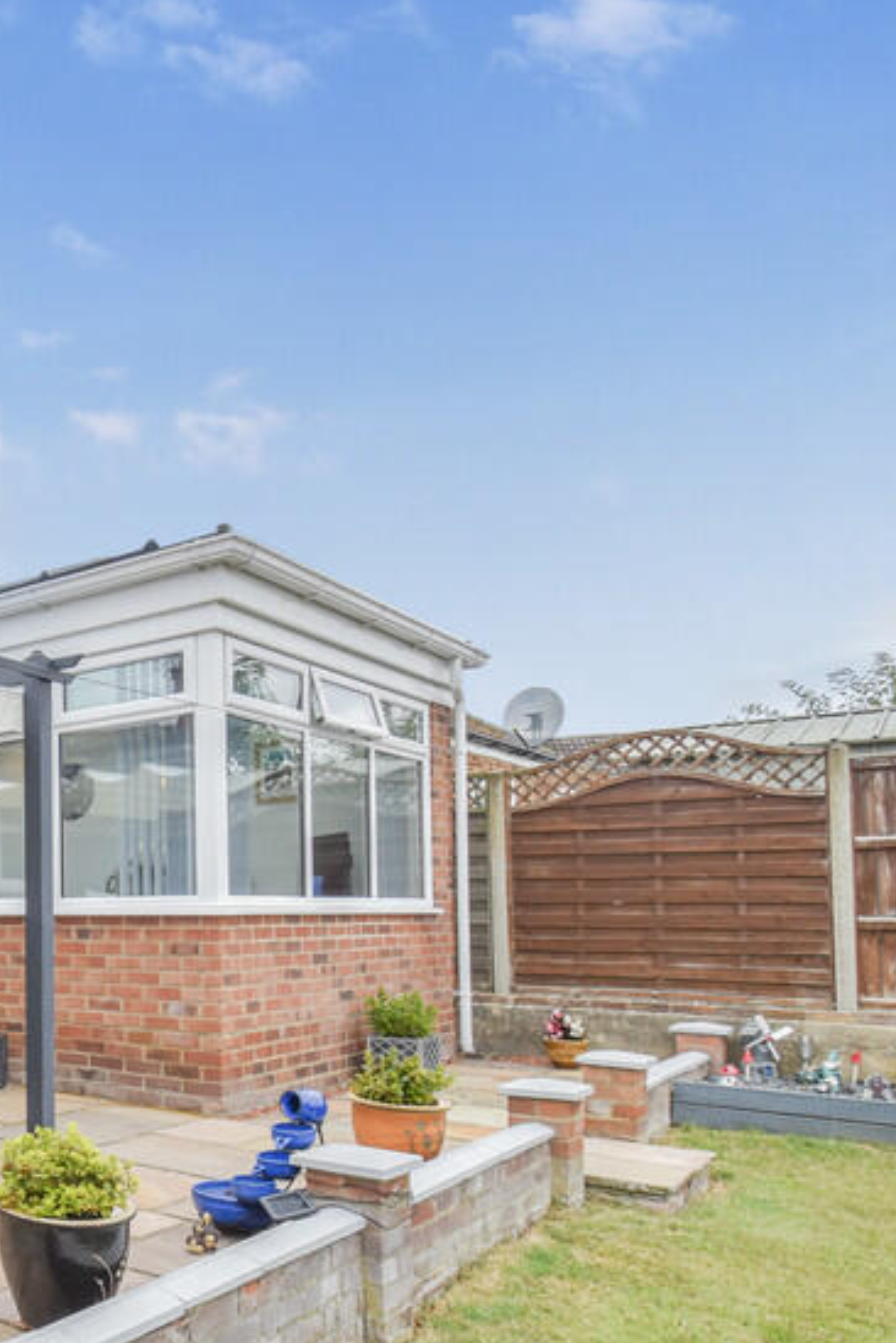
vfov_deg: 64.6
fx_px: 1045
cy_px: 831
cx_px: -115
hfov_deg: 37.8
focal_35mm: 28
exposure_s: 1/250
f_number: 8
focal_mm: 10
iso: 160
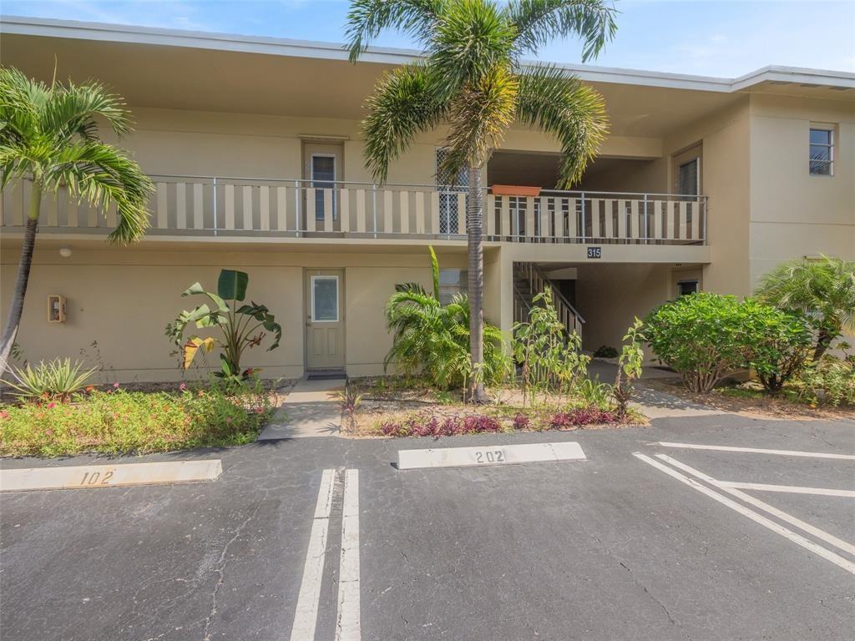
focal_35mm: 14
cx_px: 428
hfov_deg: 102.1
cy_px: 320
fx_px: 346
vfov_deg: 85.7
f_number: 7.1
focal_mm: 7
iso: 200
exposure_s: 1/320
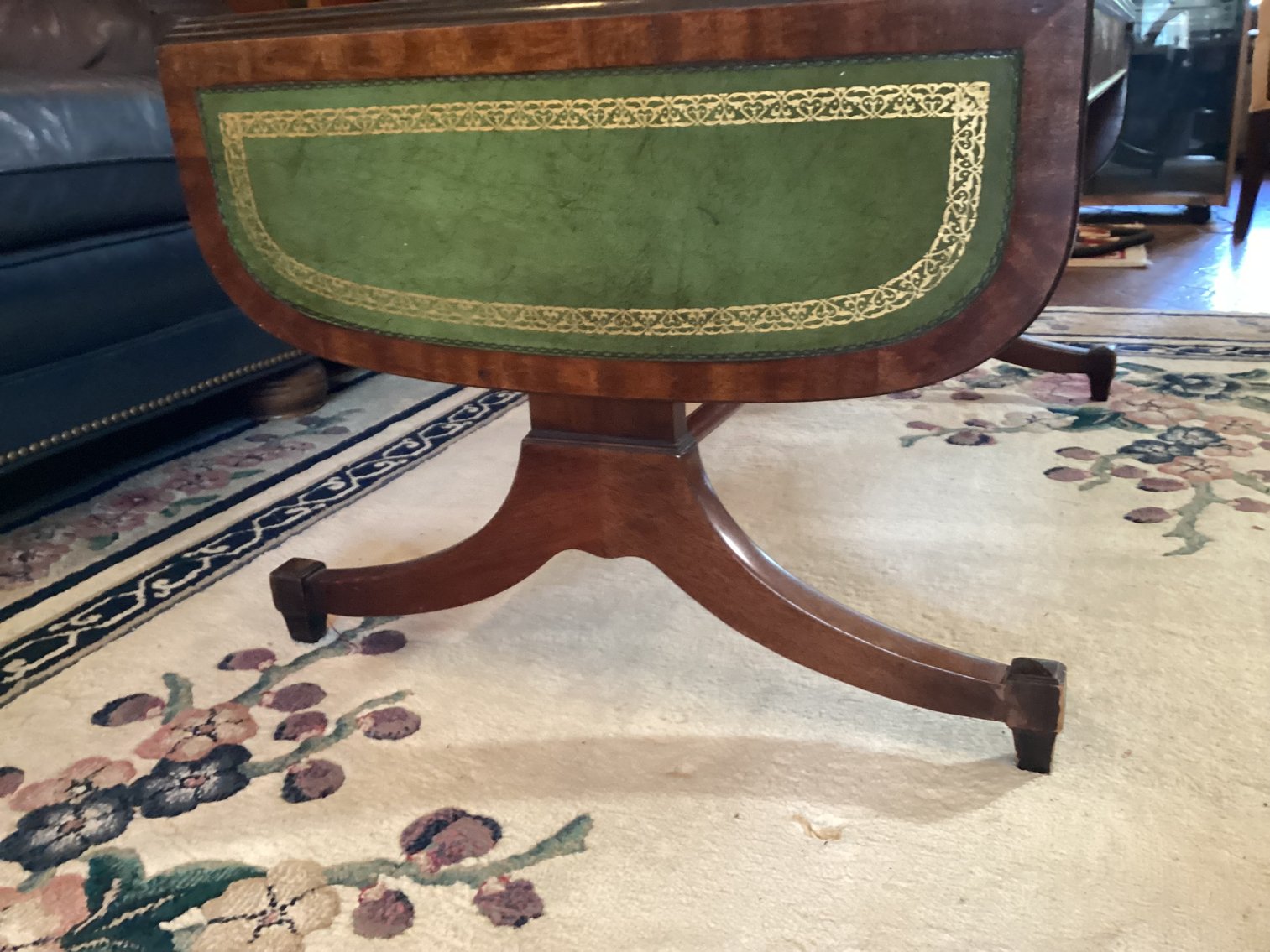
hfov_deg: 58.3
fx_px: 1137
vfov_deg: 45.4
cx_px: 635
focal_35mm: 31
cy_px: 476
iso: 400
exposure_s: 1/30
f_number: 2.4
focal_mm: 3.3
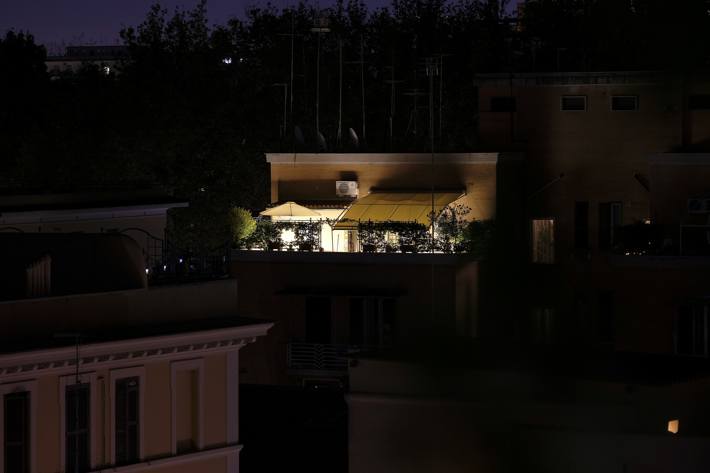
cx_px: 355
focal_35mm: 157
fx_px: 3096
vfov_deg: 8.7
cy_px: 236
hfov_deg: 13.1
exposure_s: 4
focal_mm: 104.9
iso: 100
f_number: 4.2
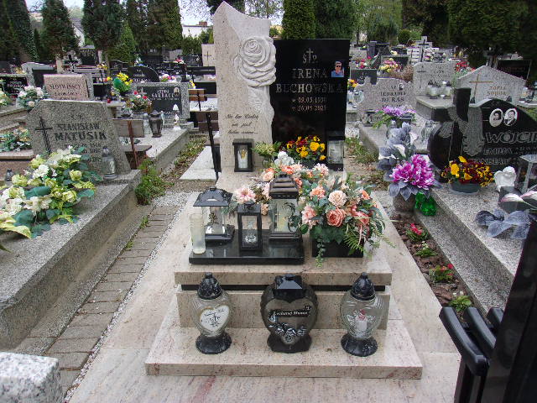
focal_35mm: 27
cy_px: 202
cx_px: 268
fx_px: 419
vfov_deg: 51.4
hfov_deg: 65.3
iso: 80
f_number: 3
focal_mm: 4.9
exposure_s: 1/150
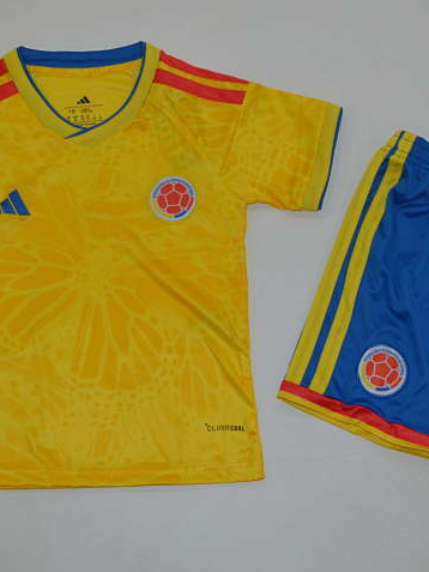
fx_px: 958
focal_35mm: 58
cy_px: 263
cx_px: 247
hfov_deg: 25.2
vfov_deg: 33.2
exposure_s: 1/200
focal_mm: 24
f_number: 14
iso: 400
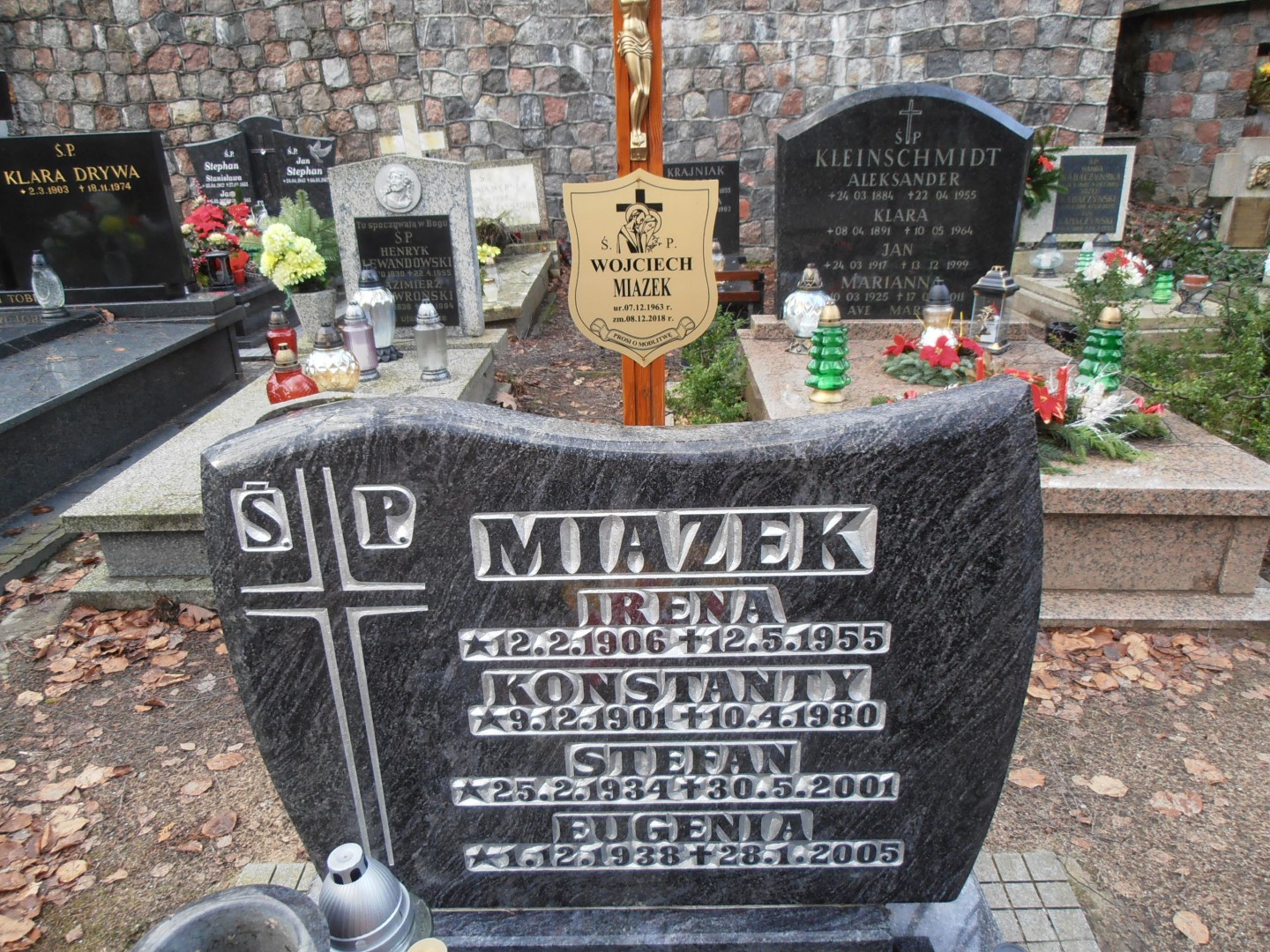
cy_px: 476
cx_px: 635
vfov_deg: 56.8
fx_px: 881
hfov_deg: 71.6
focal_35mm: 24
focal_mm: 4.2
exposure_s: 1/60
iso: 80
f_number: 3
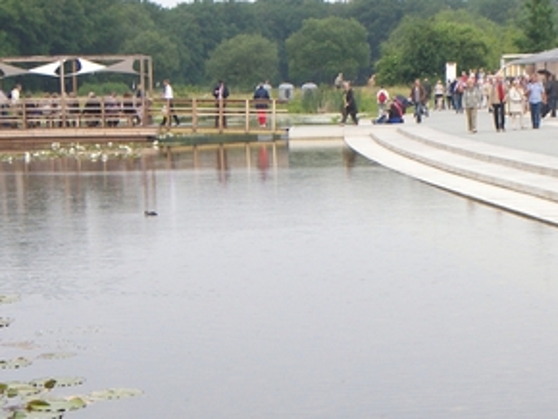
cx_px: 366
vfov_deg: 12.3
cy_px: 348
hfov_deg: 16.4
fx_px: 1936
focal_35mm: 120
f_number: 3.6
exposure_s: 1/800
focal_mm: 12.1
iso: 100
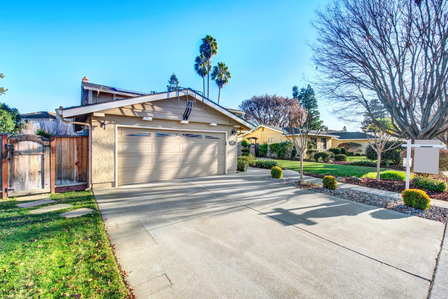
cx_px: 228
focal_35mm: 15
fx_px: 187
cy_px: 147
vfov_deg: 77.4
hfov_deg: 100.4
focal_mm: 14
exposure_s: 1/40
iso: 100
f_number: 14
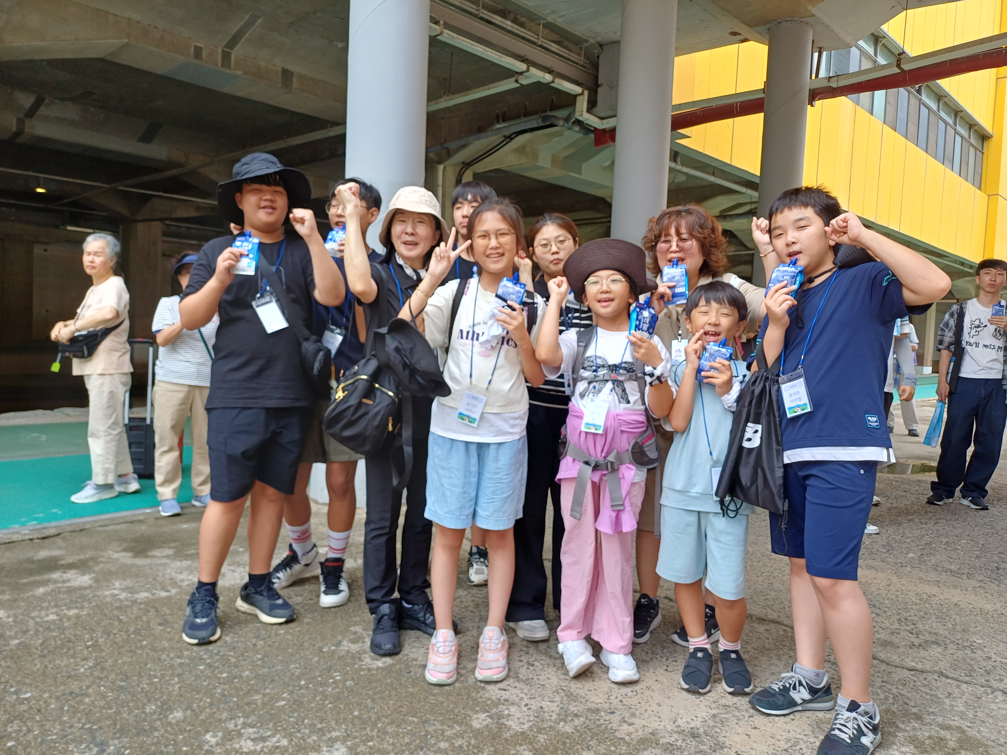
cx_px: 504
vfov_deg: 54.9
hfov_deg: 69.4
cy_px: 378
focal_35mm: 25
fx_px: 727
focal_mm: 4.65
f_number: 1.8
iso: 50
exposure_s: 1/281
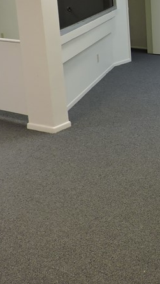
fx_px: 452
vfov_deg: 33.8
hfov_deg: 17.8
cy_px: 56
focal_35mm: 60
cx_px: 243
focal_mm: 4.3
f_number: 3
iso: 125
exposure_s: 1/30
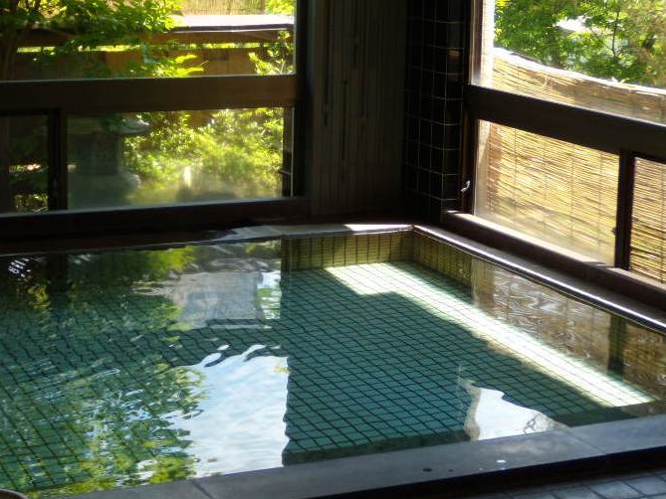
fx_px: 1366
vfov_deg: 20.7
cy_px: 178
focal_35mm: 71
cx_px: 268
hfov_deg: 27.3
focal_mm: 8.8
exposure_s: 1/100
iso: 80
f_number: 3.8
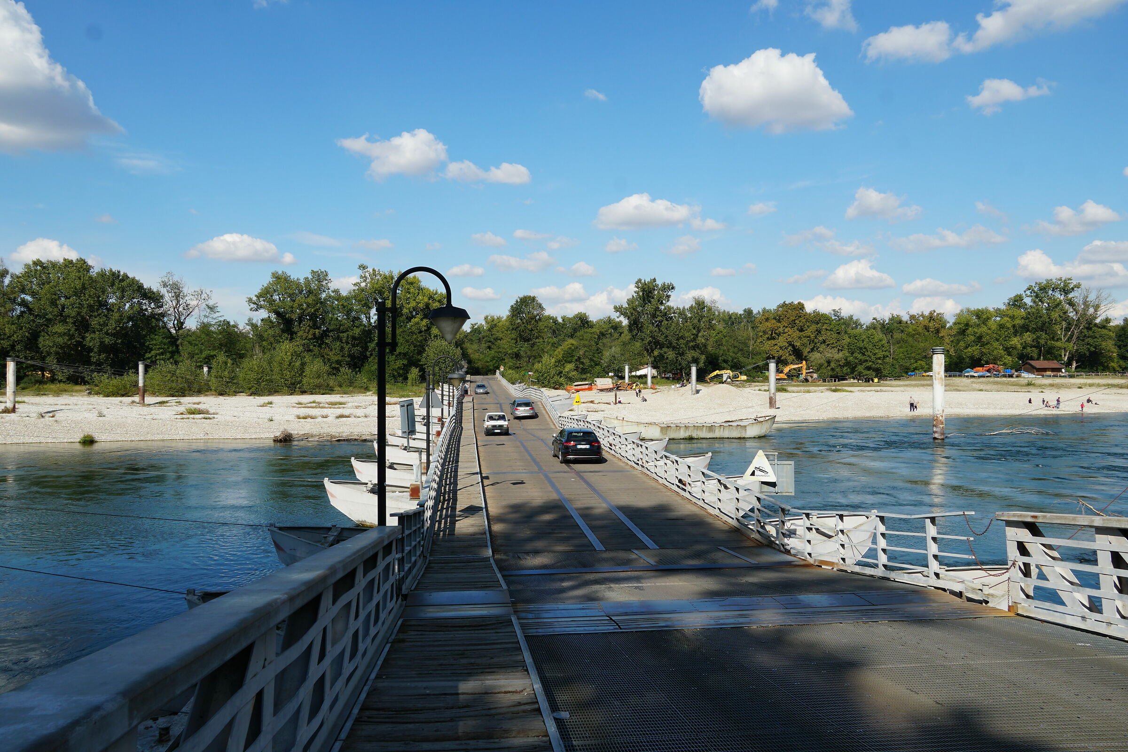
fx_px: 846
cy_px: 376
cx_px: 564
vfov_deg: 47.9
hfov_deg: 67.4
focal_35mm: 27
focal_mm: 18
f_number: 11
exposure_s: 1/160
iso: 100
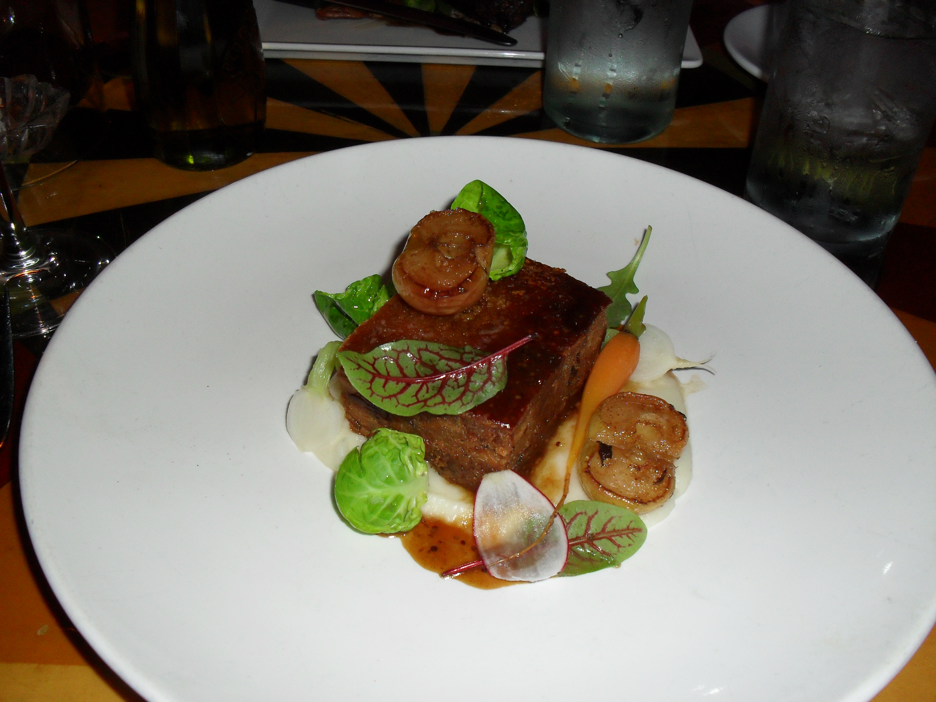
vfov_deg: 40.7
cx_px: 468
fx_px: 946
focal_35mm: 35
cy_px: 351
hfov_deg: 52.6
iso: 200
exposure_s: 1/45
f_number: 3.2
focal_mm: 6.3
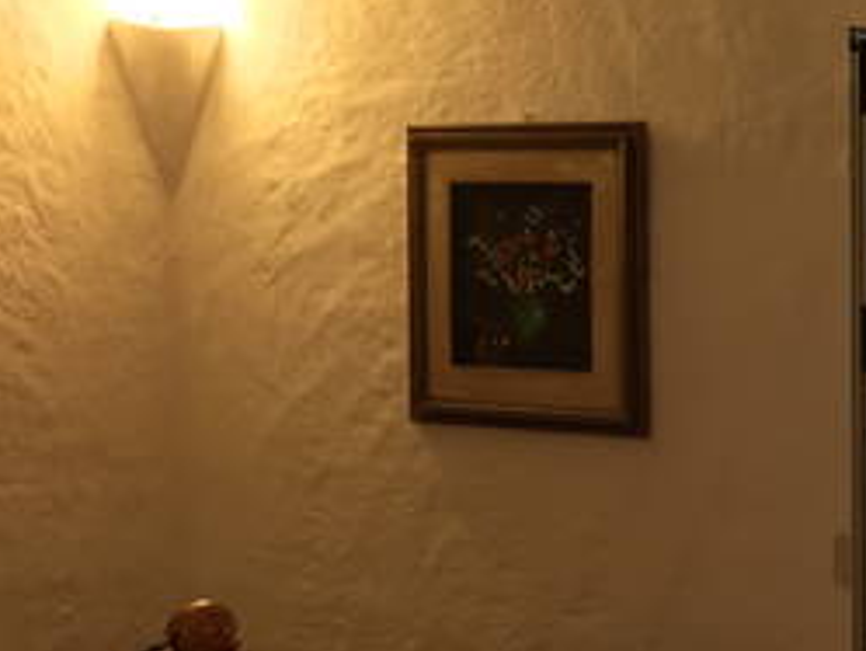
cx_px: 814
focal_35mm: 92
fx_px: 2303
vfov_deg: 16.1
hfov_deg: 20.8
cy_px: 345
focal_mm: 4.15
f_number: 2.2
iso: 80
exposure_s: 1/33
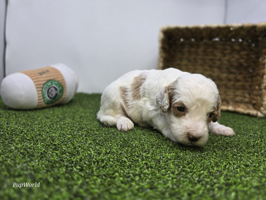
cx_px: 133
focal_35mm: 23
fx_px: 177
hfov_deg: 73.9
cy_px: 100
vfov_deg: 58.9
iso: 40
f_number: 1.7
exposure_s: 1/120
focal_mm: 6.3
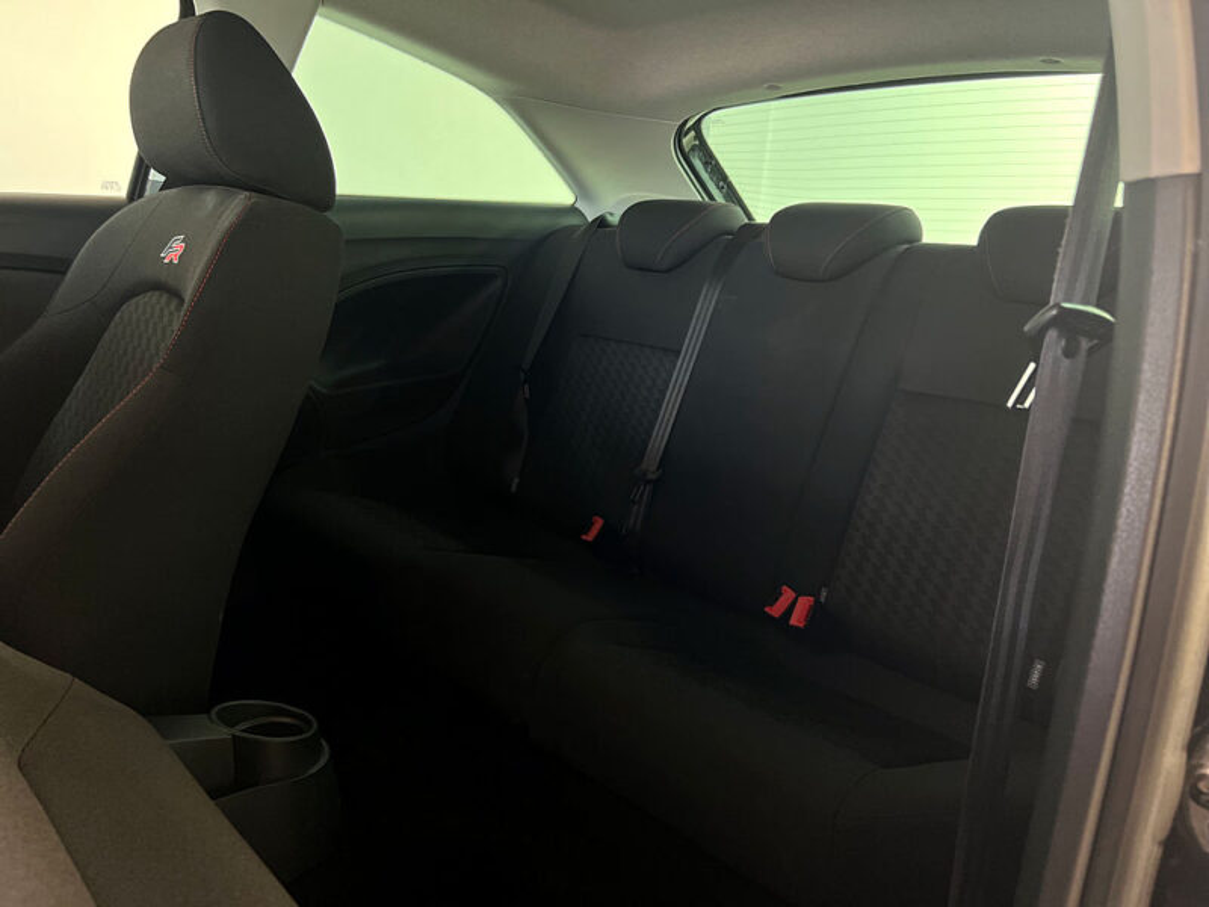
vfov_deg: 53.1
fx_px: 908
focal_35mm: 26
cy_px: 454
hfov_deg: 67.3
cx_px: 604
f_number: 1.5
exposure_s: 1/109
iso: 125
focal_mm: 5.7
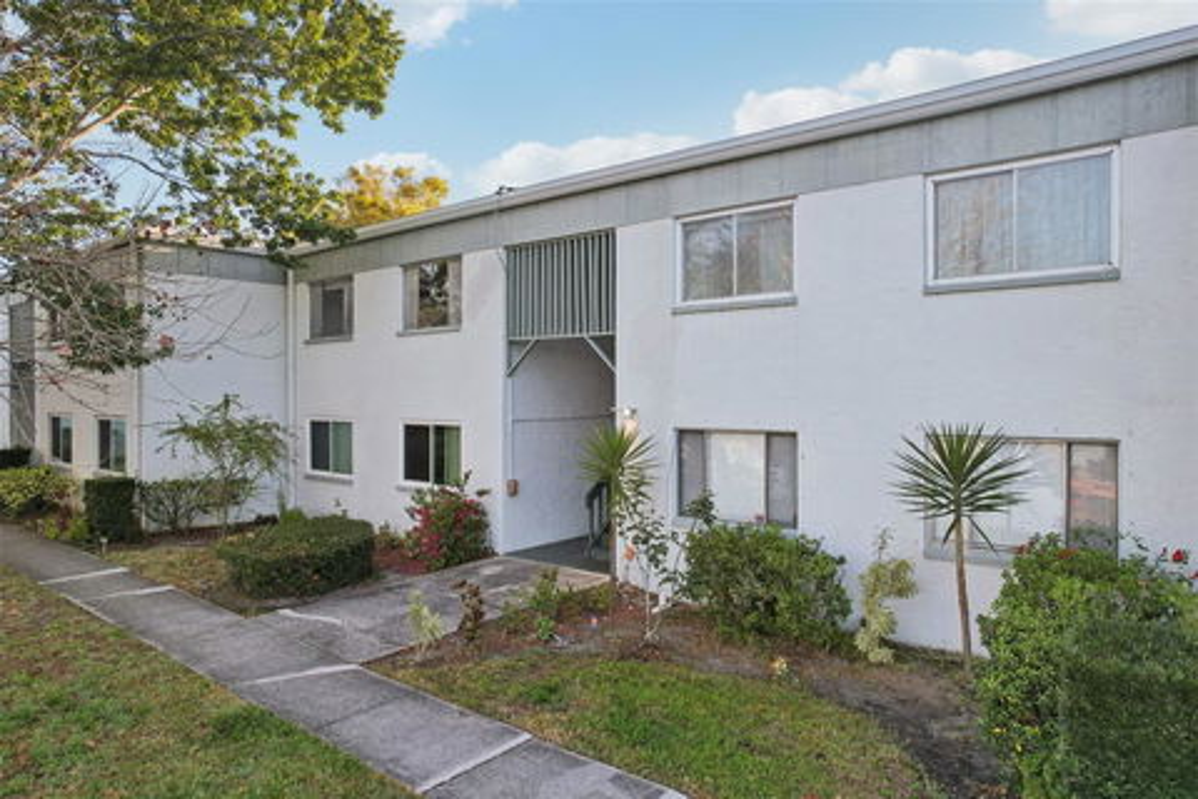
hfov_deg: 78.6
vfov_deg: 57.2
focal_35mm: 22
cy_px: 400
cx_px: 599
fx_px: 732
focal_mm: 8.4
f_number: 2.8
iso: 100
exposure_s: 1/120
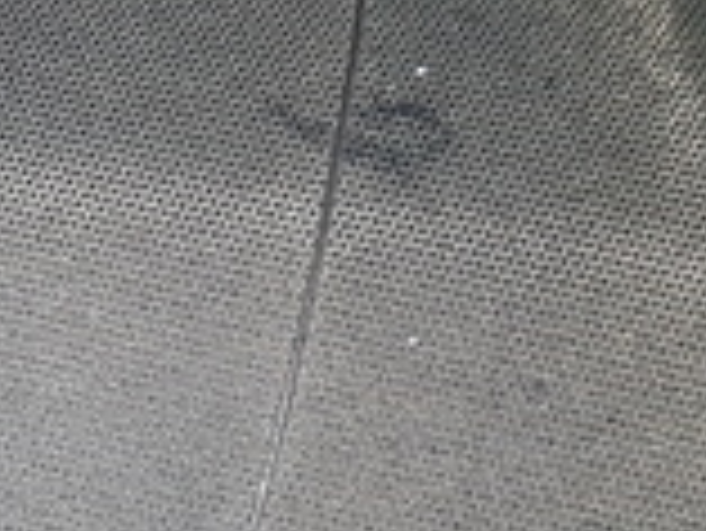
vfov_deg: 12.7
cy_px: 488
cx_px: -369
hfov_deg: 15.6
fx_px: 2368
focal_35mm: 116
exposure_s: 1/62
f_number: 1.7
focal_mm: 4.2
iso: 40
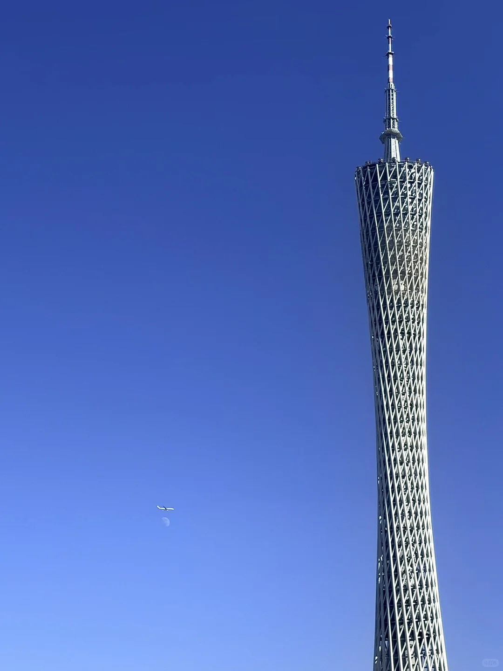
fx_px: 930
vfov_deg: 39.7
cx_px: 252
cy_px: 336
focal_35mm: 48
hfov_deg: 30.3
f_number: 1.78
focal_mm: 6.76
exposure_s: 1/5587
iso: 64
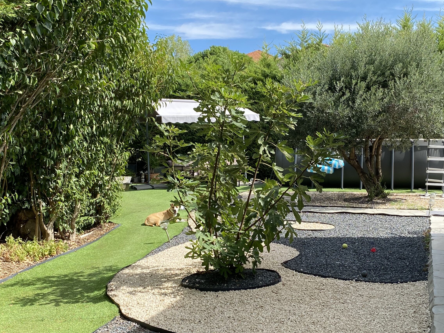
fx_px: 590
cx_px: 269
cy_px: 180
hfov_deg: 41.0
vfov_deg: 31.5
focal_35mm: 46
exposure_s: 1/1395
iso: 32
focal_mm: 4.25
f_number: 1.8
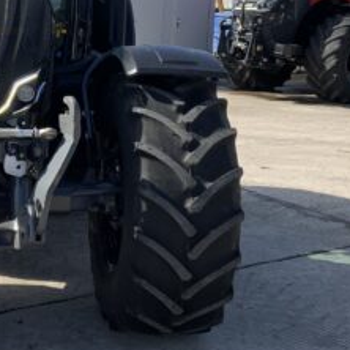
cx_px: 43
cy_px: 71
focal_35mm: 74
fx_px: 847
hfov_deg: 22.8
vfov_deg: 23.0
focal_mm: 3
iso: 16
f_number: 1.8
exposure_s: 1/1412
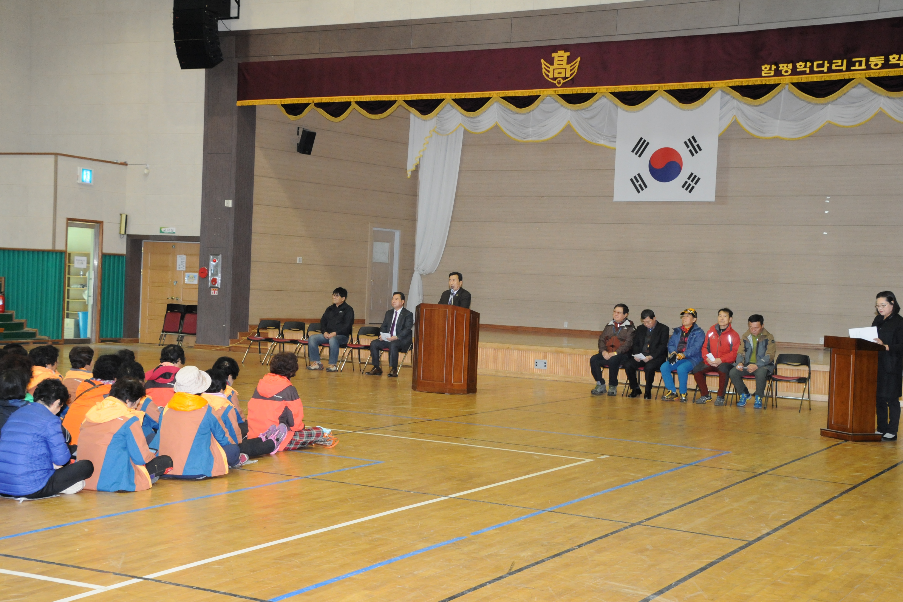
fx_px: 1229
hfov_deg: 40.3
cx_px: 452
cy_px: 296
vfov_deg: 27.5
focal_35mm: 49
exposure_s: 1/60
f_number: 8
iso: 1250
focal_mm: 32
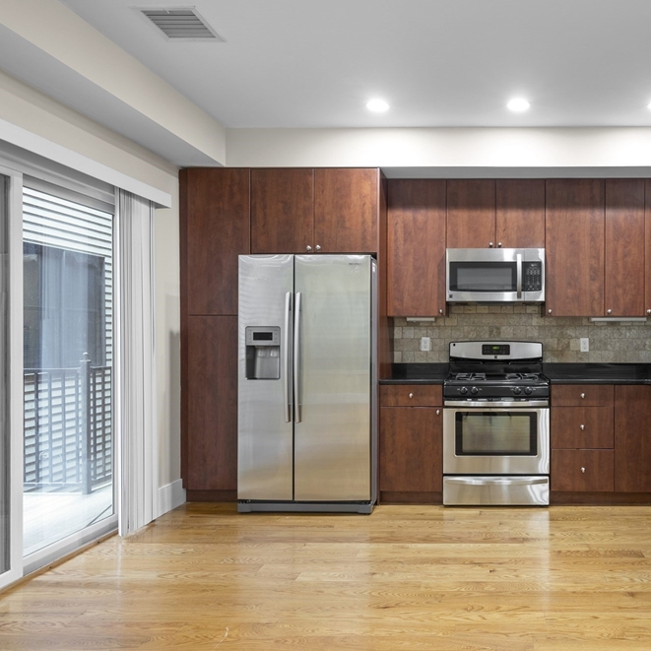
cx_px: 480
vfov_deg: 62.9
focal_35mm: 25
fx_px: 532
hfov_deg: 59.9
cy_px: 329
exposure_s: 1/1.67
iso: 320
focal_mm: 19
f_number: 7.1
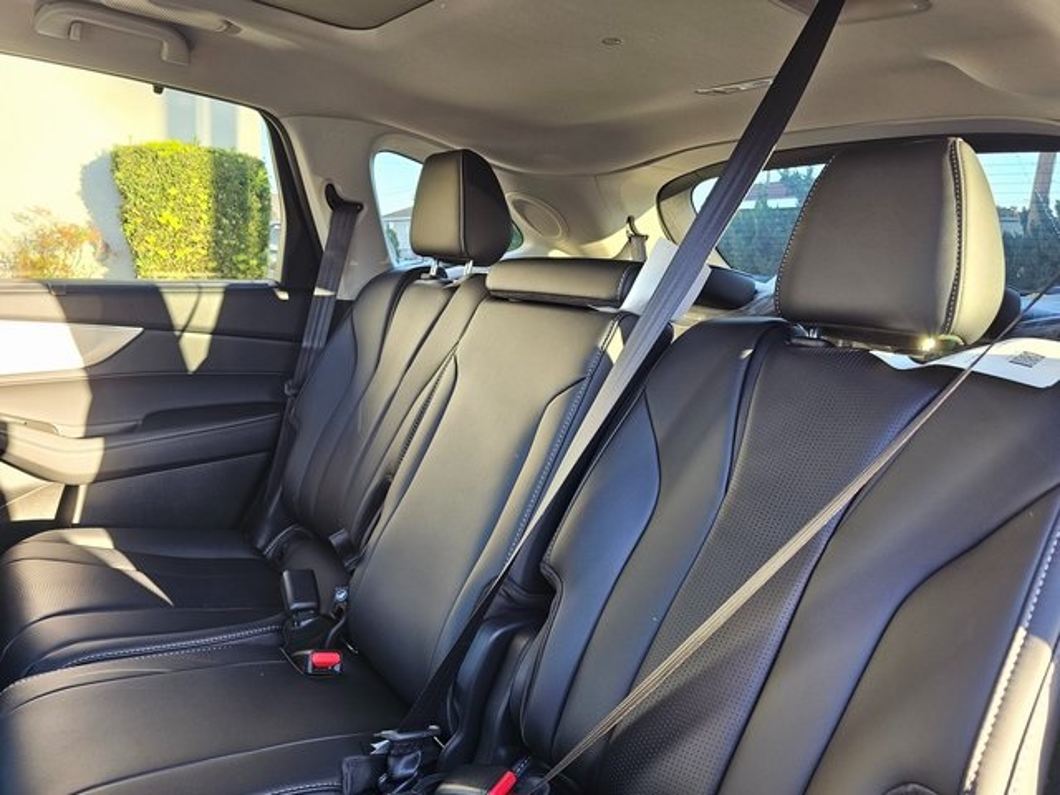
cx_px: 530
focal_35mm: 23
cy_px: 398
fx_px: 704
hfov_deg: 73.9
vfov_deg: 58.9
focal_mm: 6.3
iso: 250
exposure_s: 1/120
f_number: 1.7
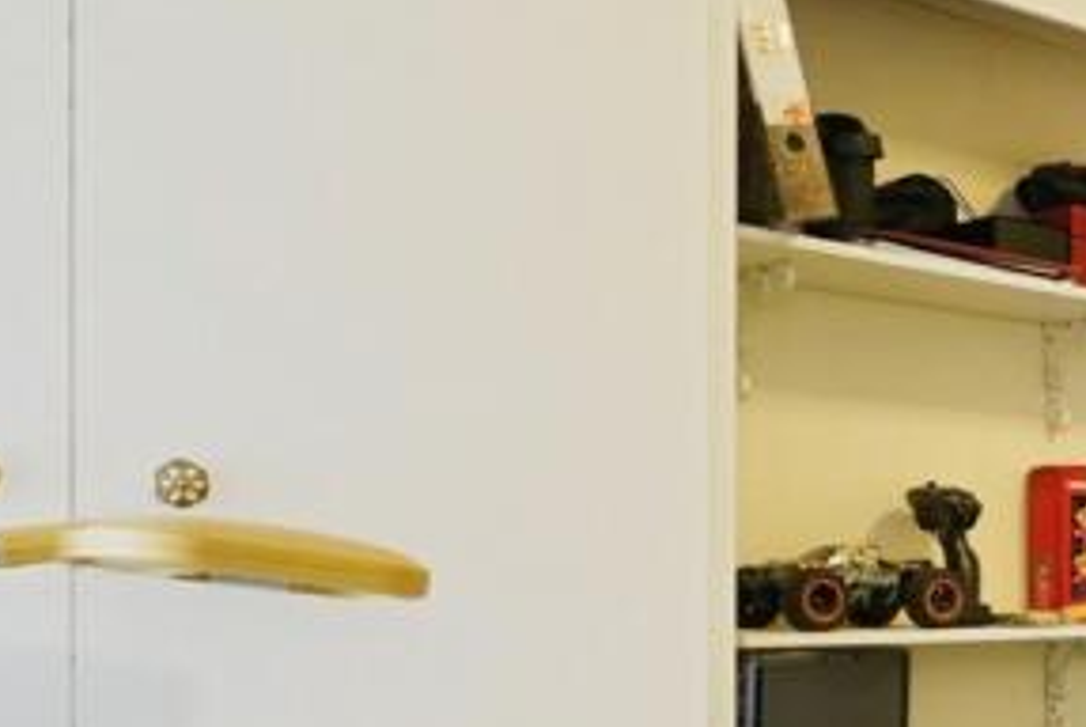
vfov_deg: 23.1
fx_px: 1721
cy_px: 676
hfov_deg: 27.6
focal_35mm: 57
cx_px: 1495
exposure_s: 1/15
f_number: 9
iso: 1250
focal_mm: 16
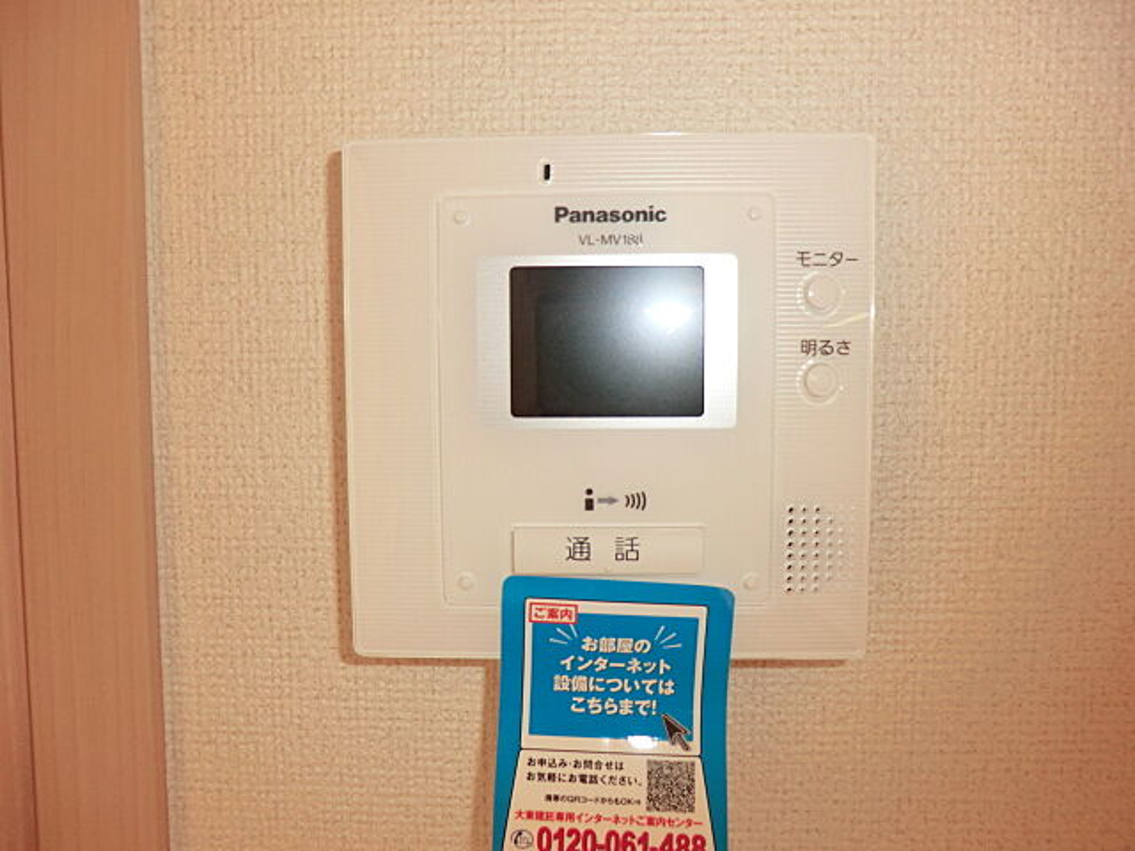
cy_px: 426
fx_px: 787
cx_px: 568
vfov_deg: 56.8
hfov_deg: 71.6
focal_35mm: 24
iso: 125
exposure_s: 1/60
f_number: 3.2
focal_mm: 4.3
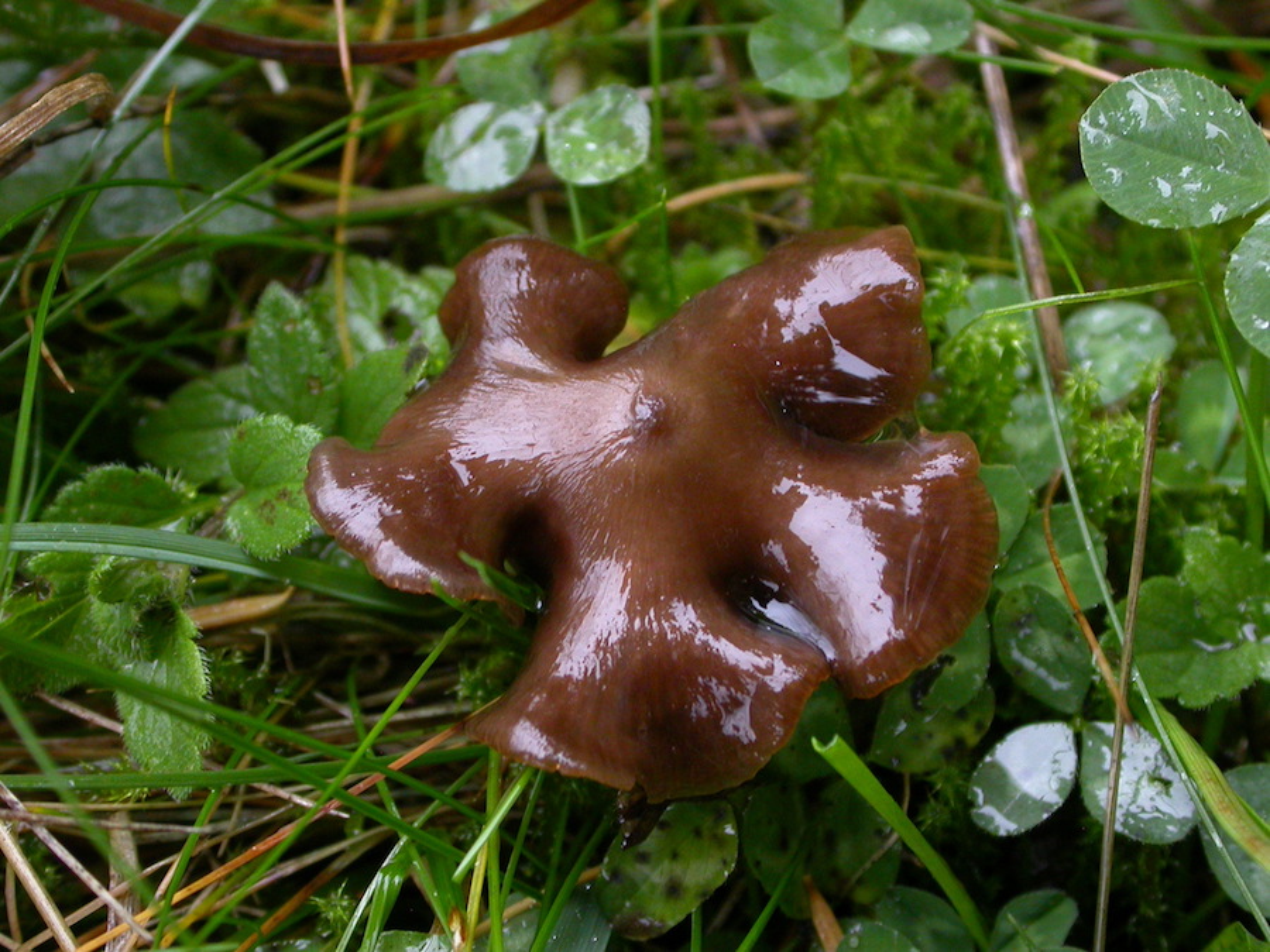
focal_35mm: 96
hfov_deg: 20.4
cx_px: 635
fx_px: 3522
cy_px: 476
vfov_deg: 15.4
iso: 200
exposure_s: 1/48.3
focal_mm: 20
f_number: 3.9
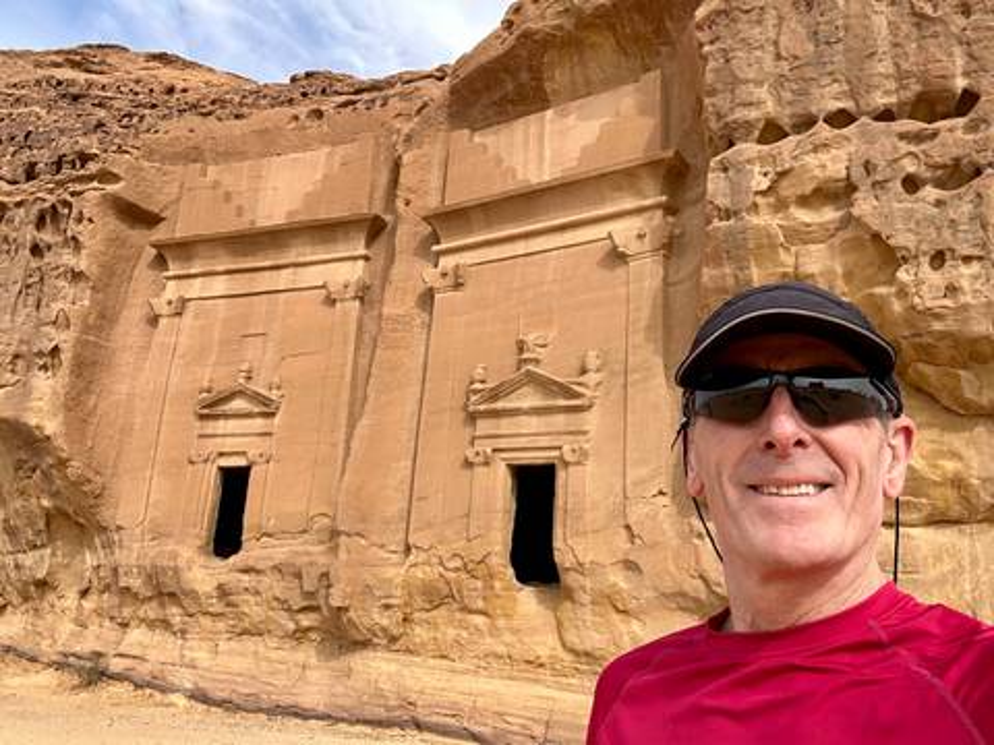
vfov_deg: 46.8
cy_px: 372
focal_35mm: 30
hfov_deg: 60.0
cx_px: 497
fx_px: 861
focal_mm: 2.69
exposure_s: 1/806
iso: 25
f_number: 1.9
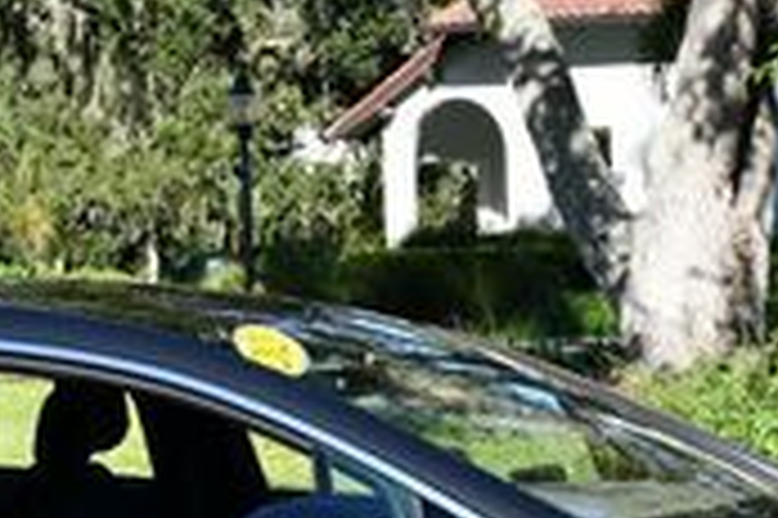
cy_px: 365
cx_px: 229
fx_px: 3843
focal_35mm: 178
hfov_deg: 11.5
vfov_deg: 7.7
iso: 140
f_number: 8
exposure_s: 1/250
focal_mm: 24
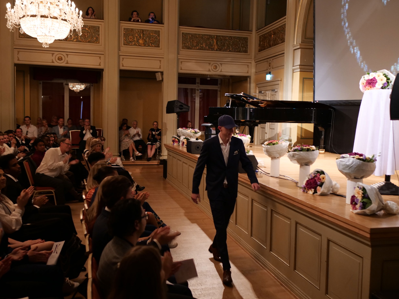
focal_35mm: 36
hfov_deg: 51.3
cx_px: 215
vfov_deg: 39.7
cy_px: 146
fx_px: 415
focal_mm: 16
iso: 800
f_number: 1.4
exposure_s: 1/50
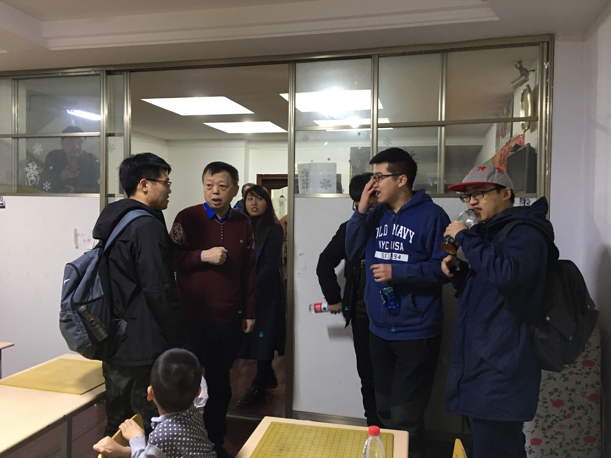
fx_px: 512
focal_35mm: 29
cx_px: 306
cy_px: 229
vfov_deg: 48.2
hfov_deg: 61.7
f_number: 2.2
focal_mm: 4.15
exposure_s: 1/10
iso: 80
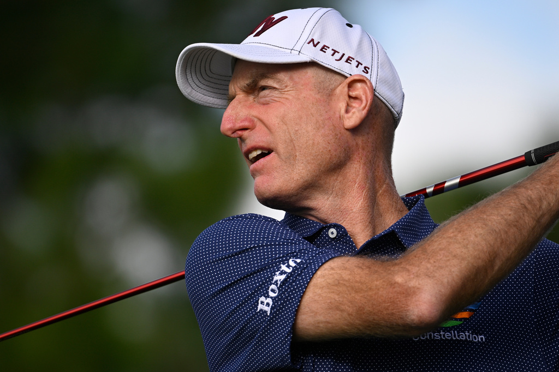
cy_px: 186
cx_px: 280
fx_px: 9313
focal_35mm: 600
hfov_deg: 3.4
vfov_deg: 2.3
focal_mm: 400
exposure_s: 1/1250
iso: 220
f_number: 4.5
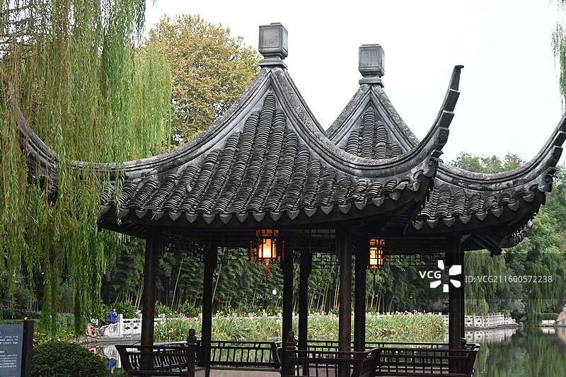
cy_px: 188
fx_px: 872
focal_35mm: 56
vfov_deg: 24.4
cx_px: 283
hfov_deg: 35.9
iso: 3200
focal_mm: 37
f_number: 5.3
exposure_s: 1/125
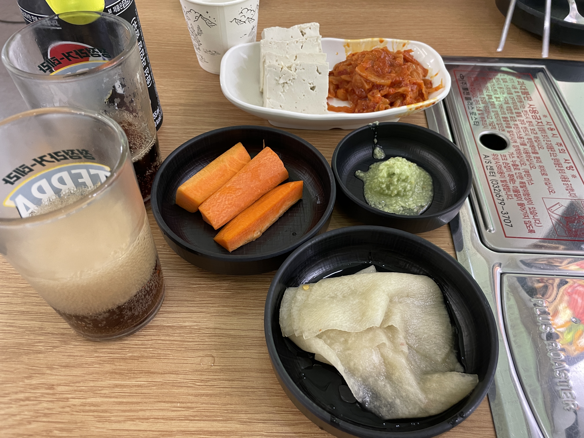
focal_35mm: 26
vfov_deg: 53.1
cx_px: 292
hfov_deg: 67.3
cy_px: 219
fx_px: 439
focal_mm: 4.2
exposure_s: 1/60
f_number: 1.6
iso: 250
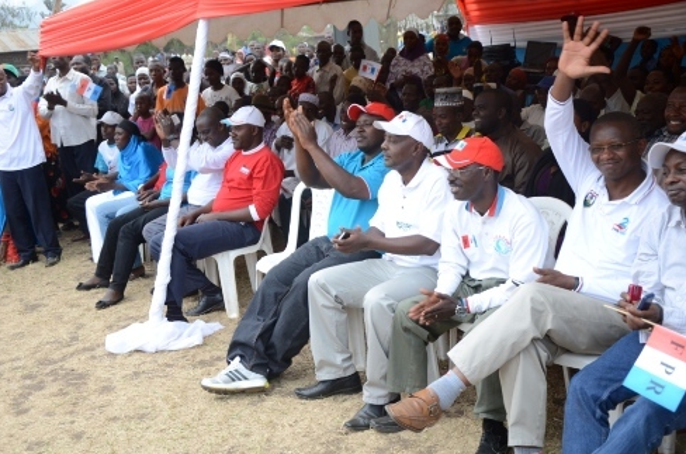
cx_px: 343
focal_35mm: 43
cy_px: 223
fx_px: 818
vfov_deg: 31.0
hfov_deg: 45.5
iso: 100
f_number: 4
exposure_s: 1/80
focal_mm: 28
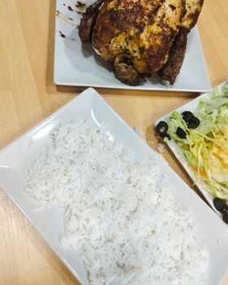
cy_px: 117
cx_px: 117
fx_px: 253
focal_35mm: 30
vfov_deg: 58.4
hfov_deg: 48.4
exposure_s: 1/50
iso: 271
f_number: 1.89
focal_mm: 5.42
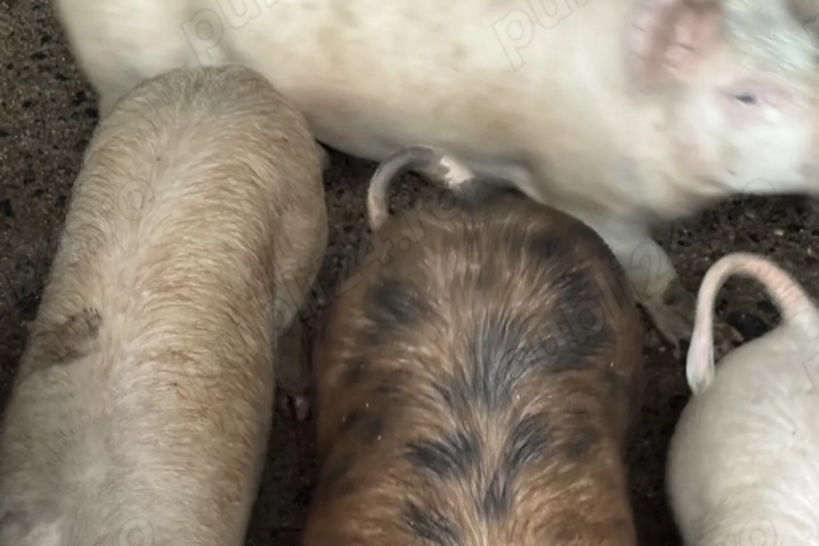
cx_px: 477
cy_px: 308
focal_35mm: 81
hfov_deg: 25.0
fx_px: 1843
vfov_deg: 16.9
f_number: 1.78
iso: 500
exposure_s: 1/35
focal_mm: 6.76
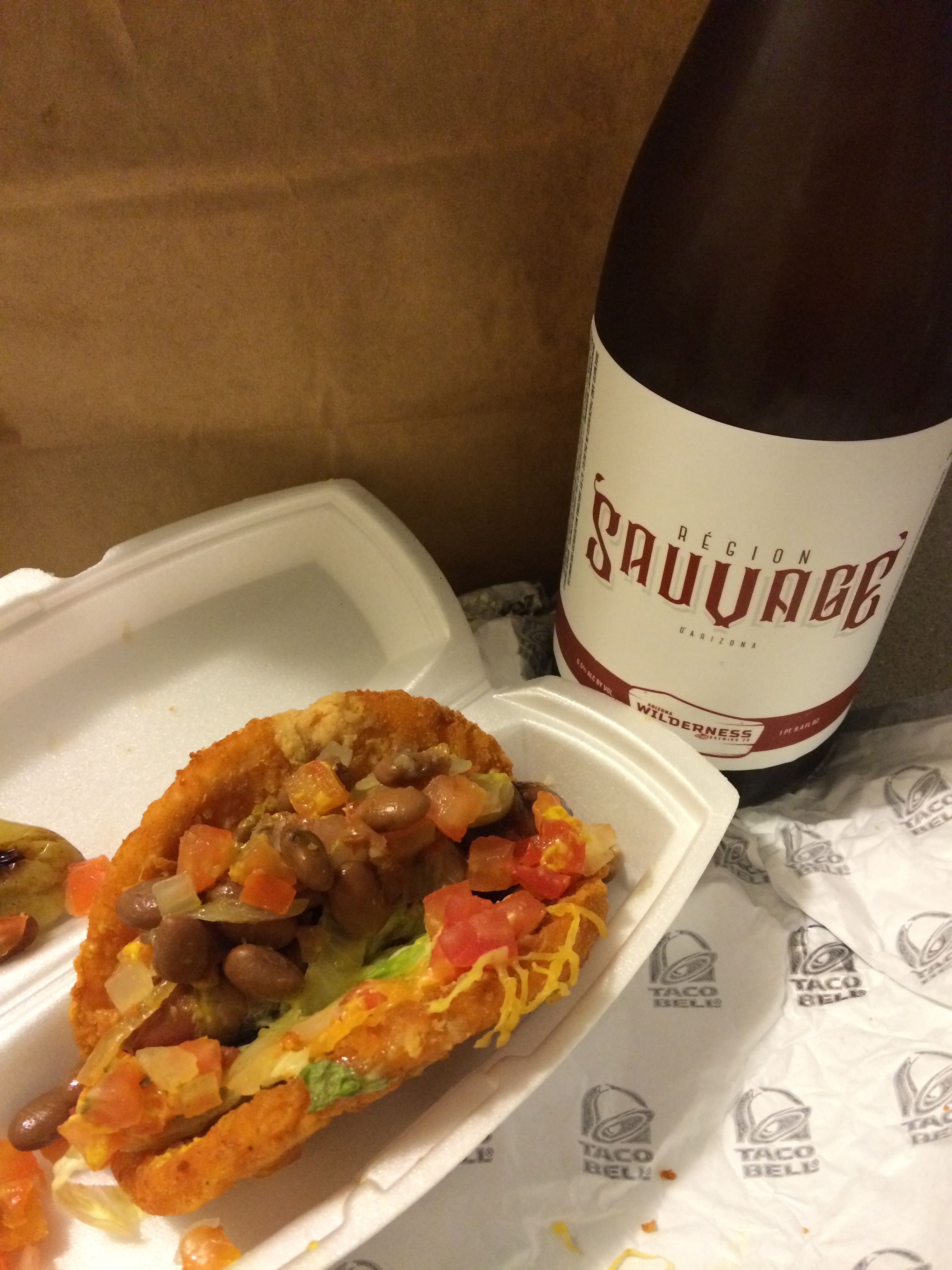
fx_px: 1063
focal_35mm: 29
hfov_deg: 48.2
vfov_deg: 61.7
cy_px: 635
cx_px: 476
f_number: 2.2
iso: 320
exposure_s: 1/30
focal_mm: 4.15
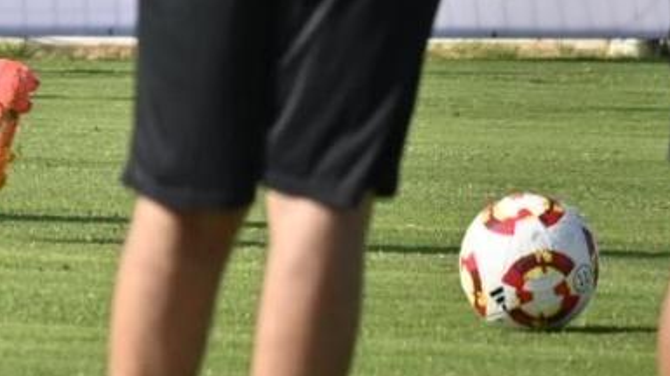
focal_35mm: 1634
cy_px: -304
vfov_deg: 0.7
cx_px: -404
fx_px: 29011
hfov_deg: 1.3
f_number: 6.3
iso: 250
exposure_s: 1/1000
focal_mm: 250
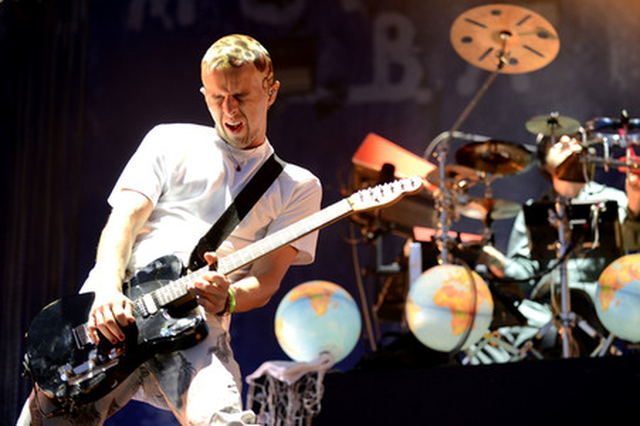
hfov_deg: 20.8
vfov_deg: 13.9
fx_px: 1741
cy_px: 213
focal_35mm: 98
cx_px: 320
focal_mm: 98
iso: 1600
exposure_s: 1/250
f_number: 2.8
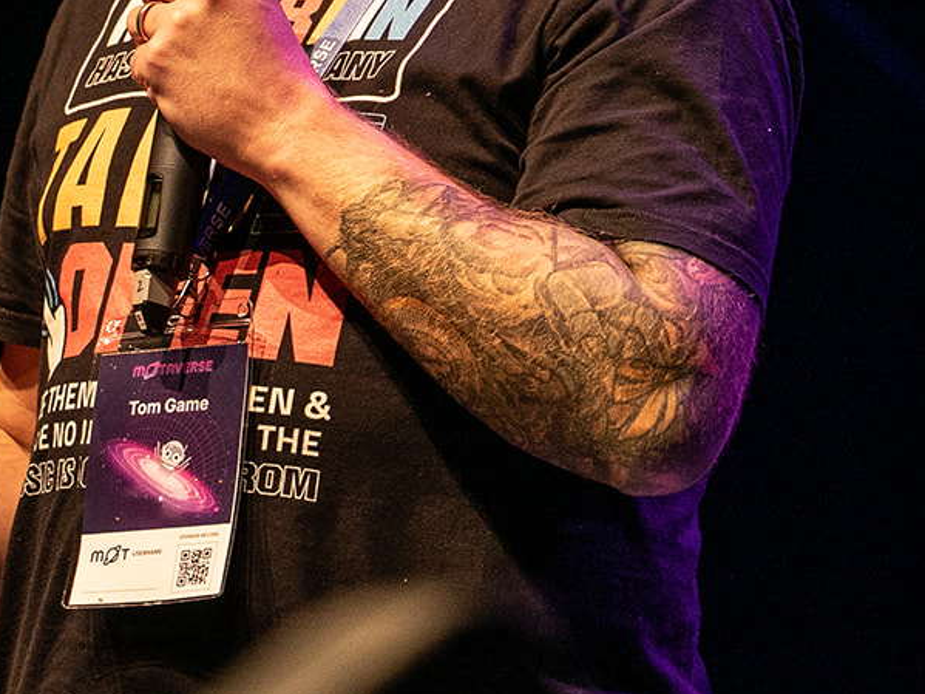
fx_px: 18888
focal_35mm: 707
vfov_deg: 2.1
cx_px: 347
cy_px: -78
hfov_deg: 2.8
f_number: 5.6
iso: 3200
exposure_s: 1/125
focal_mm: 275
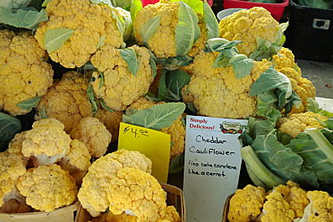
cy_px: 114
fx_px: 397
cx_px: 166
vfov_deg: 31.1
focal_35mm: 43
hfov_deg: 45.5
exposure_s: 1/500
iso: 356
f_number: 3.5
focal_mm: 7.4
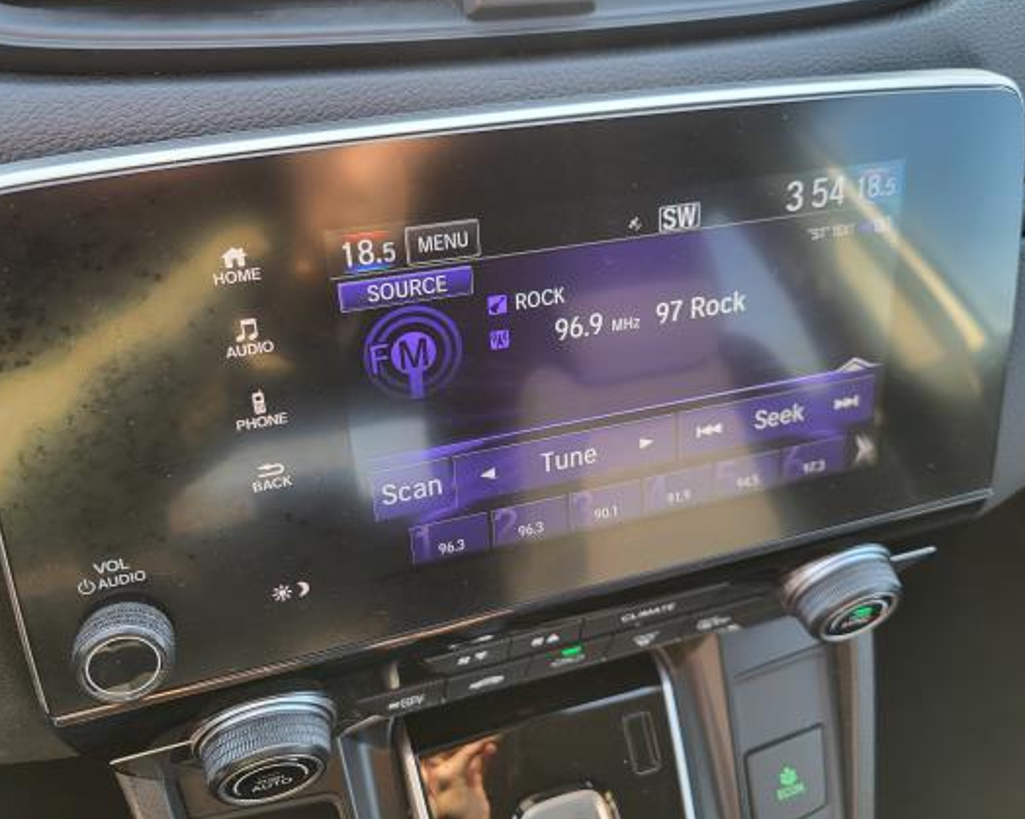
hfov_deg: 57.1
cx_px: 546
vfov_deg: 47.0
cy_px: 352
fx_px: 940
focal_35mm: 31
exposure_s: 1/120
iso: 160
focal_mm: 5.4
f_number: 1.8
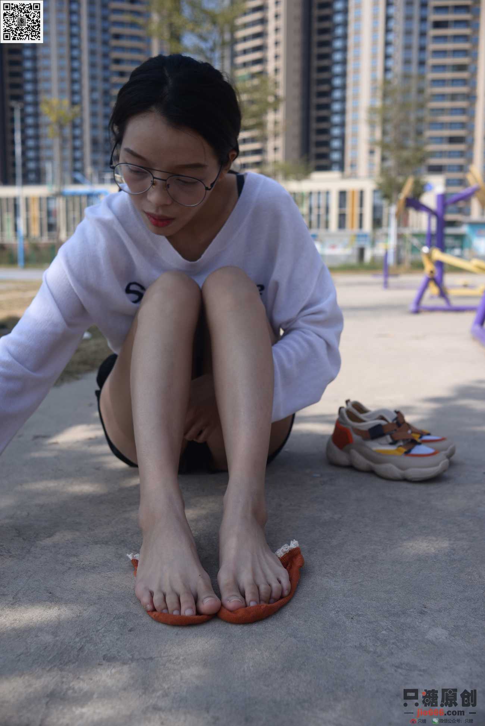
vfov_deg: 54.4
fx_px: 706
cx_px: 242
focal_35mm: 35
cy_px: 363
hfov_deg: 37.9
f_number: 5.6
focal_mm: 35
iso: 160
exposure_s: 1/1000
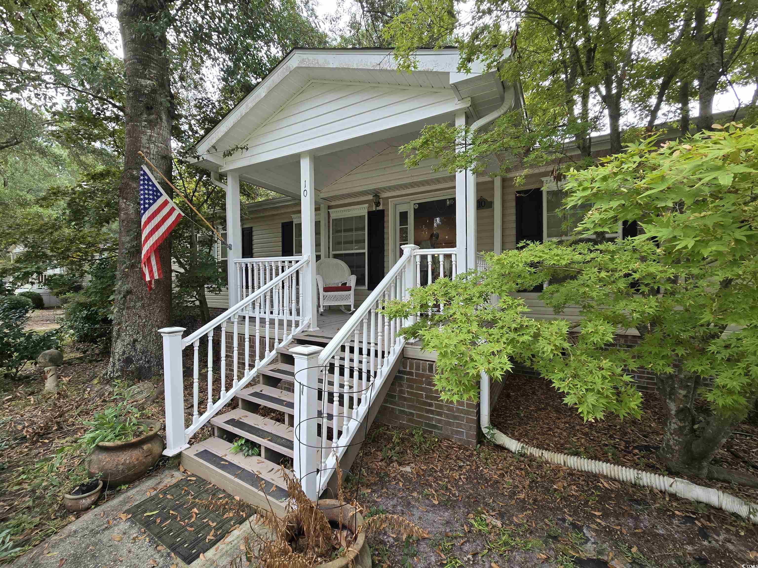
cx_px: 379
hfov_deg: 106.2
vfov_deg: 89.9
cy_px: 284
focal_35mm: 13
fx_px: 285
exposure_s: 1/122
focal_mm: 2.2
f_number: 2.2
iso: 50
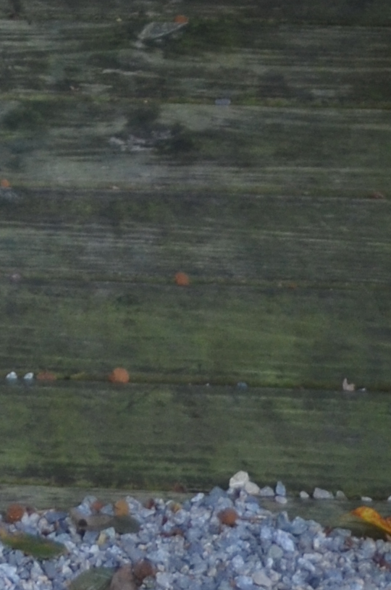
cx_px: -319
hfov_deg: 5.0
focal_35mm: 272
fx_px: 4450
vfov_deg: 6.9
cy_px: -1097
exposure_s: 1/125
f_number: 4.5
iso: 250
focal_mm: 30
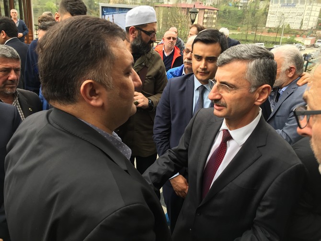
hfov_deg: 61.7
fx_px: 269
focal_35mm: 29
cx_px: 160
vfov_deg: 48.2
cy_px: 120
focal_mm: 4.15
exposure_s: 1/100
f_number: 2.2
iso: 40
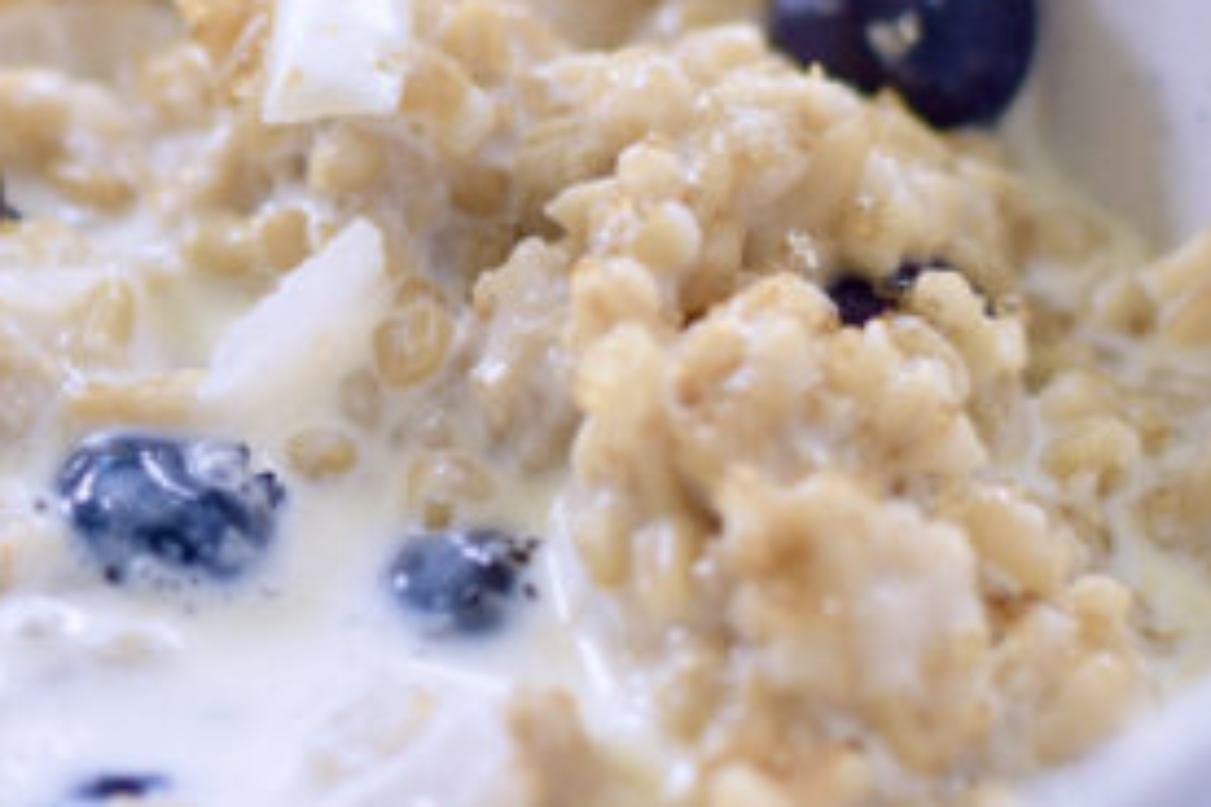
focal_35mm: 209
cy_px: 544
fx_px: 7030
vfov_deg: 6.6
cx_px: -48
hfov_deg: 9.8
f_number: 4
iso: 200
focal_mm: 50
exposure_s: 1/60
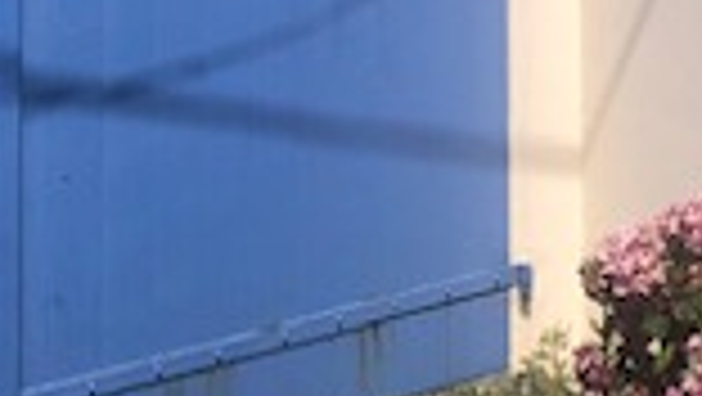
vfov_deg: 8.7
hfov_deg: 16.6
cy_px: -590
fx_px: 2328
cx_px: 788
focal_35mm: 125
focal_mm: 3.99
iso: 25
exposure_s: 1/4000
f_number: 1.8
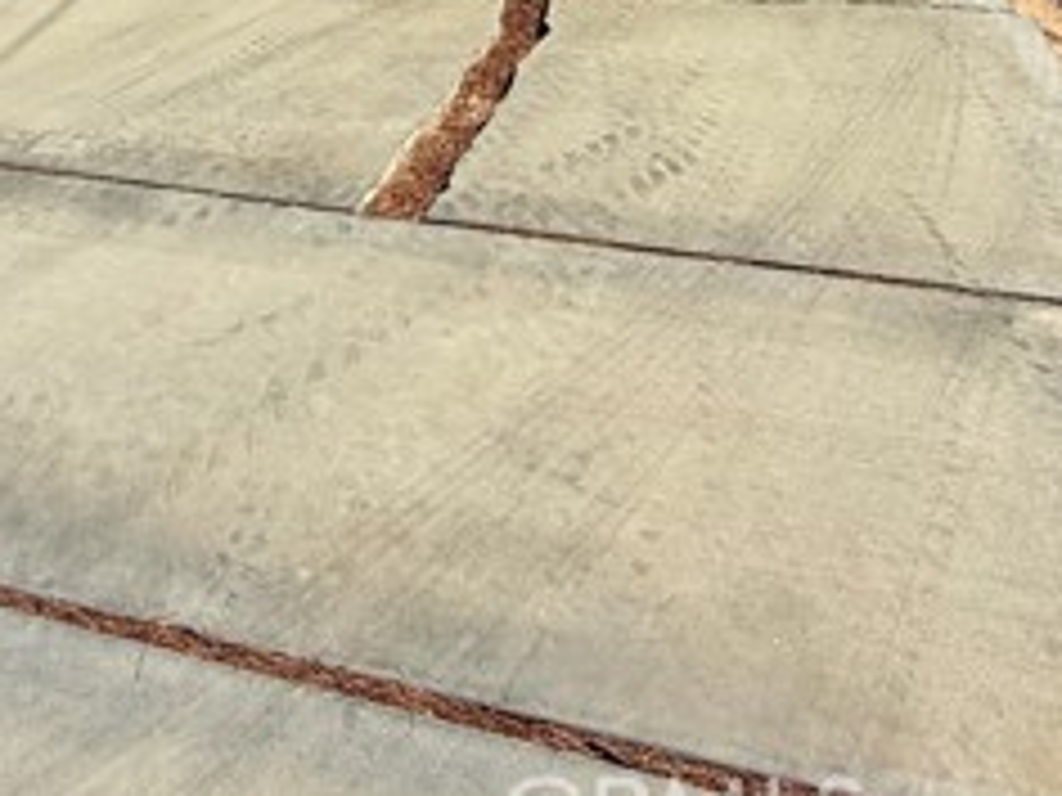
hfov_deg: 48.9
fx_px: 1166
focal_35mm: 38
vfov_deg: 30.8
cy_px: -198
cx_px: 486
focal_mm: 2.22
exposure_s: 1/3460
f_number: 2.2
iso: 50
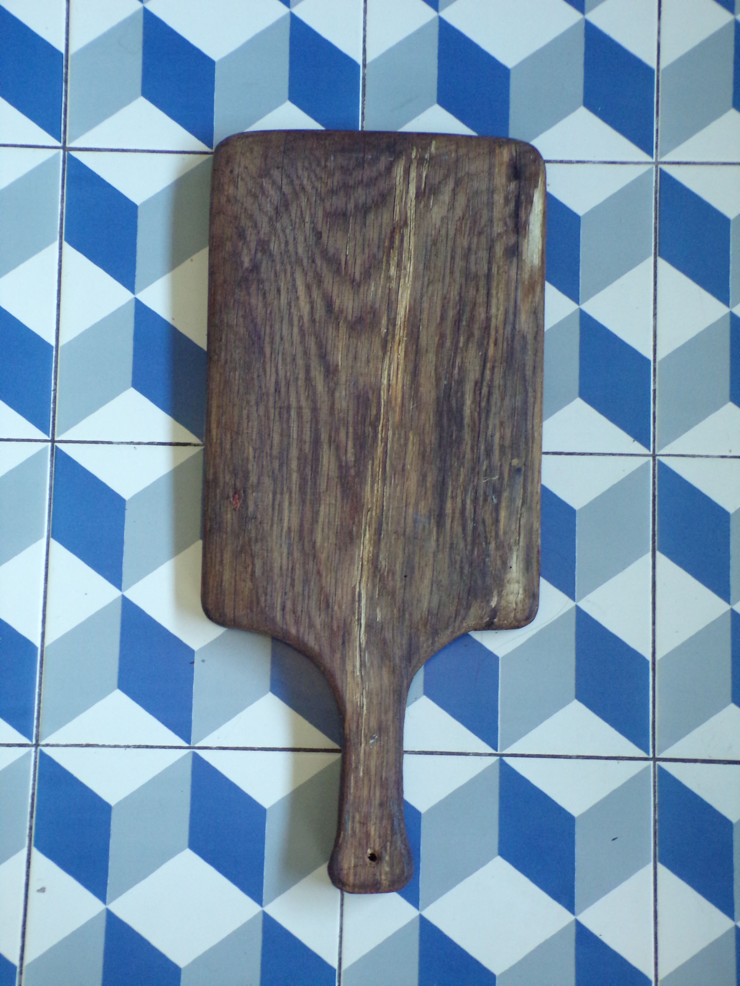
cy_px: 493
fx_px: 1596
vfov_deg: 34.3
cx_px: 370
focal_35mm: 56
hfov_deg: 26.1
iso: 400
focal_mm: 10.1
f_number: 3.7
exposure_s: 1/15
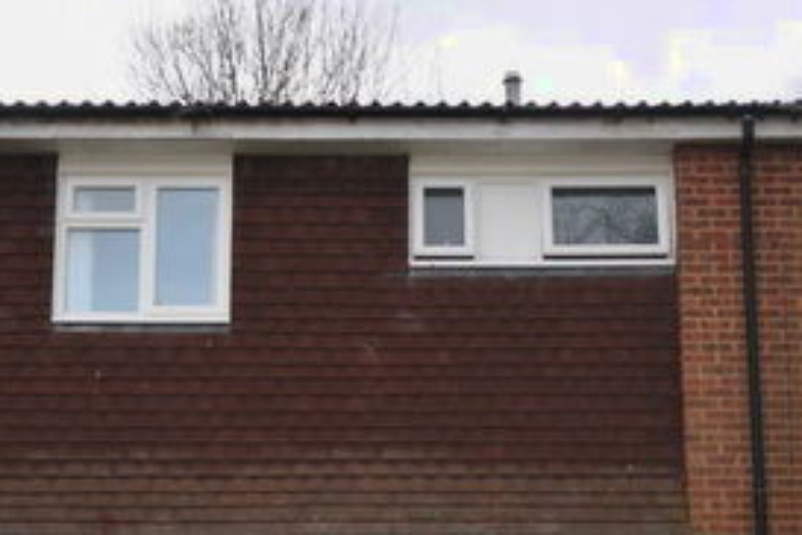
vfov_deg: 17.1
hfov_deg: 26.3
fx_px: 1715
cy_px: 586
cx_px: 358
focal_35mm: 77
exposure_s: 1/125
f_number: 5.6
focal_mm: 20
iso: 400
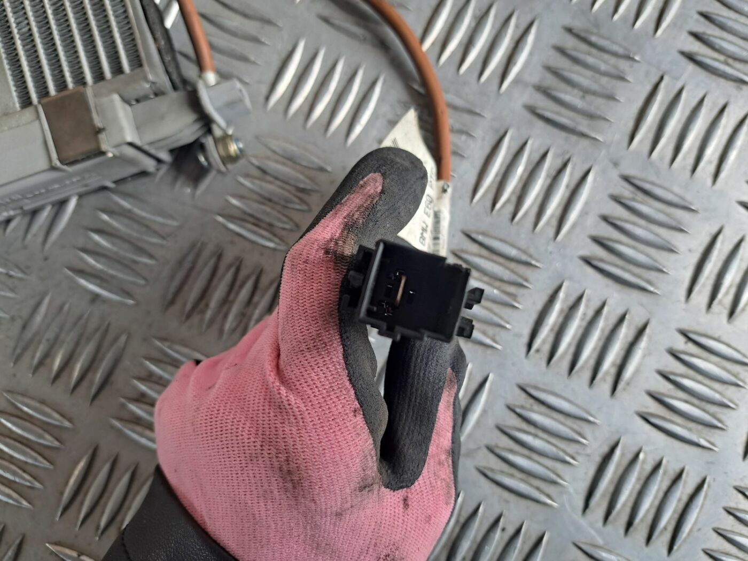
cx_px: 374
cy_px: 280
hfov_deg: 71.6
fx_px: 519
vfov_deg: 56.8
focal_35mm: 24
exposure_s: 1/50
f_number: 1.8
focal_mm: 5.23
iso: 80
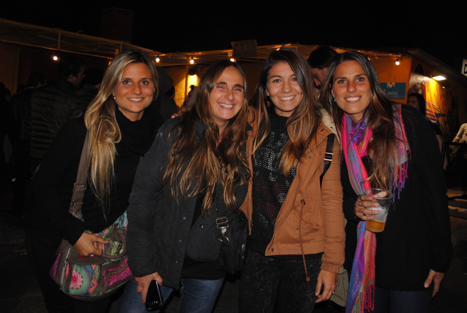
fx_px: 468
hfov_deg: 53.1
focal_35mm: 36
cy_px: 156
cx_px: 234
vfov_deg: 37.0
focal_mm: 24
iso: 200
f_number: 4
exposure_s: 1/60
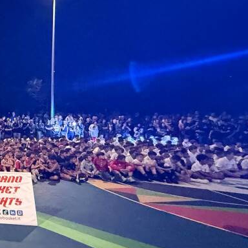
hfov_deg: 34.4
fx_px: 267
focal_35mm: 33
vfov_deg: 49.7
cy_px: 123
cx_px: -78
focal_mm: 2.22
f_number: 2.2
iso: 1250
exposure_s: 1/50
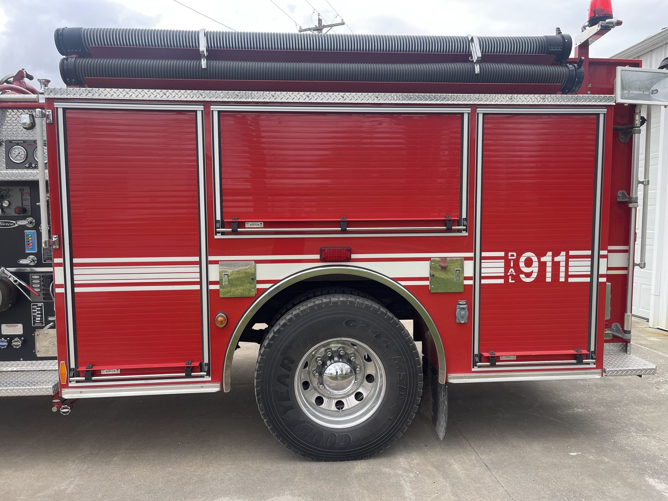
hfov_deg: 67.3
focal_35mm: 26
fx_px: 502
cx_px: 334
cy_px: 250
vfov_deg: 53.1
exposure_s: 1/745
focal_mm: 5.1
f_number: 1.6
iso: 32
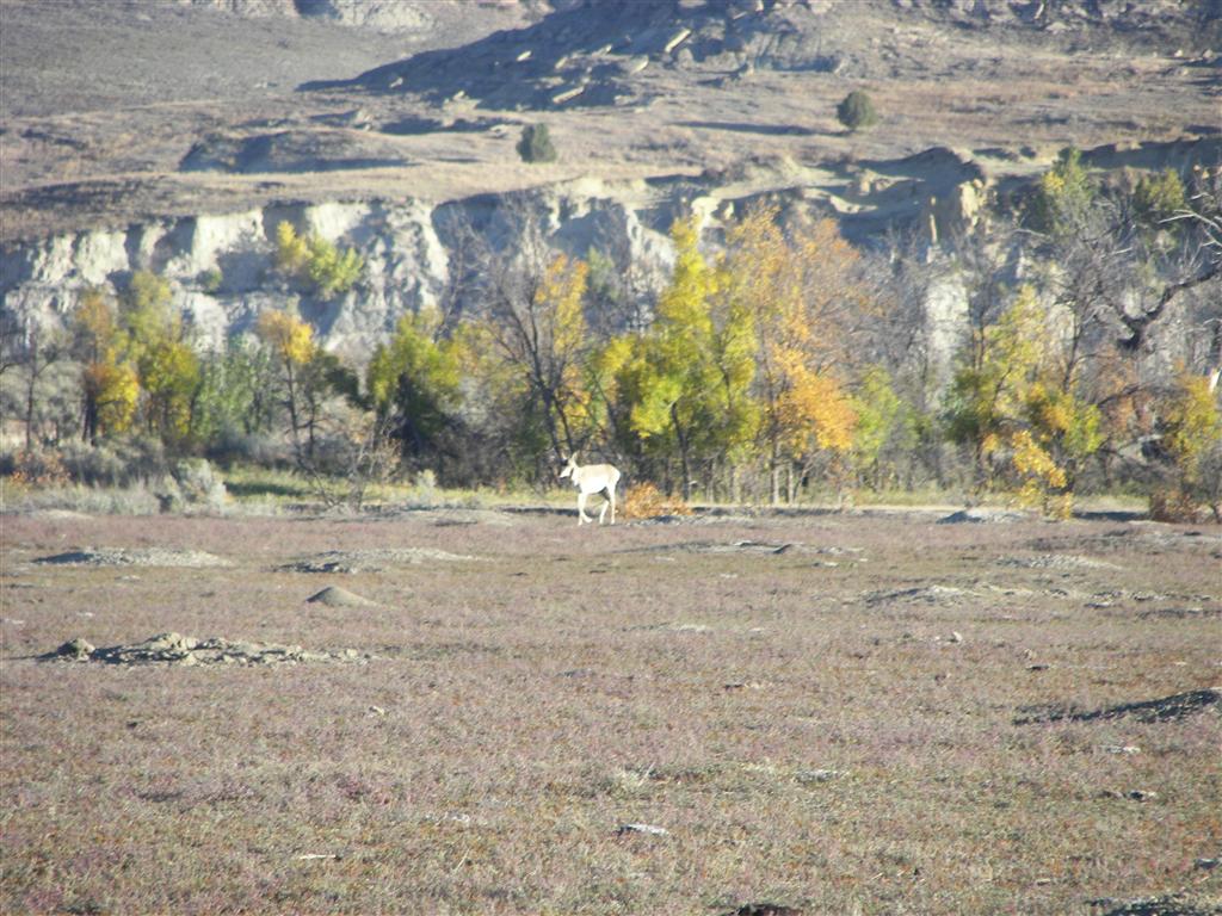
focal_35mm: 432
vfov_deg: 3.4
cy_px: 458
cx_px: 611
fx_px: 15250
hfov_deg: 4.6
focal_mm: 72
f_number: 3.7
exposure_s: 1/200
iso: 64
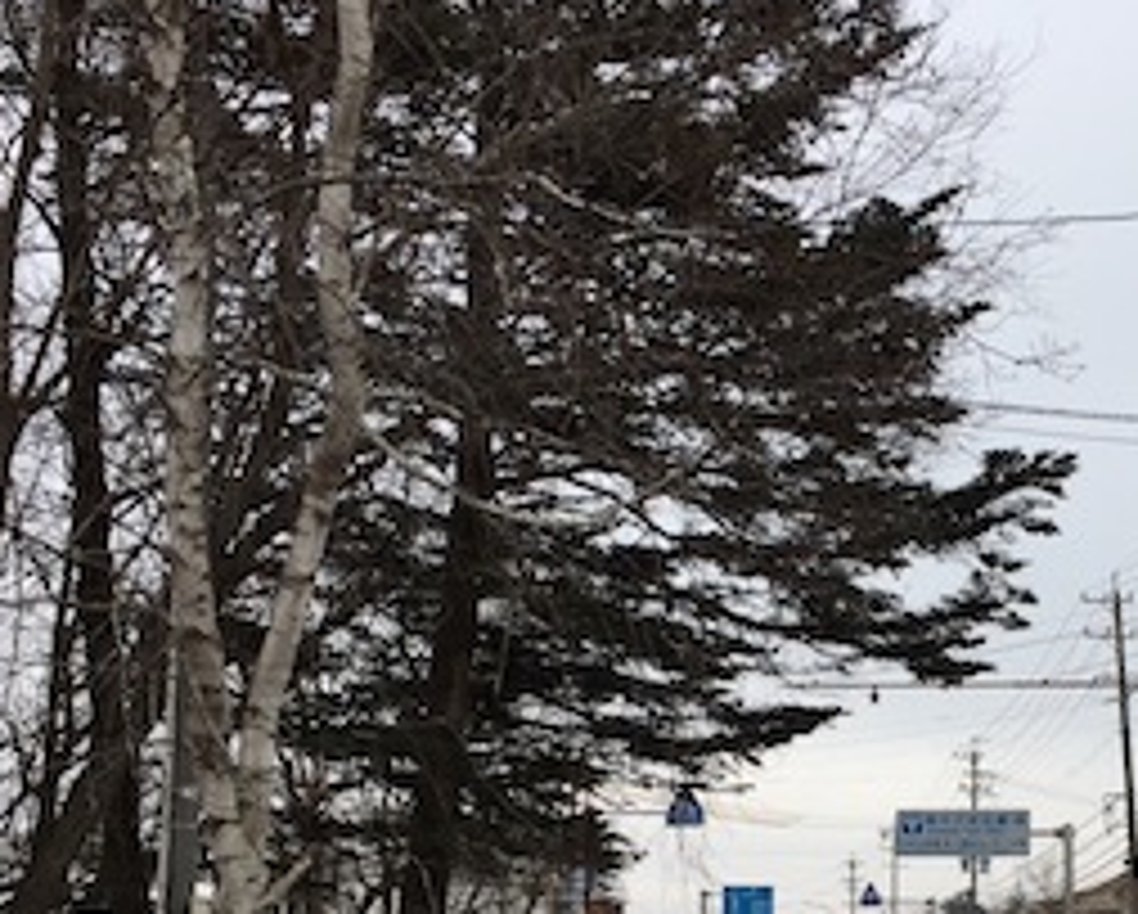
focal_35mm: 57
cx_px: 904
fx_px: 1922
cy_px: 777
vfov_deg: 26.1
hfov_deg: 32.1
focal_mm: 4.15
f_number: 2.2
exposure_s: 1/682
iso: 32
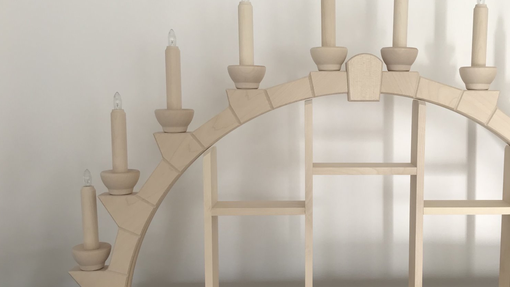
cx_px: 340
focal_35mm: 41
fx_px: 554
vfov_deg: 29.0
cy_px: 161
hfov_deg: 48.6
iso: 20
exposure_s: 1/125
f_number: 1.8
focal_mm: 3.99
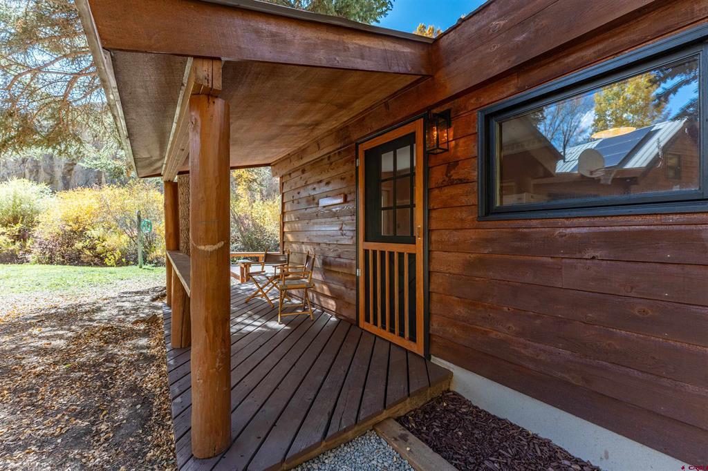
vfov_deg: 81.2
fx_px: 275
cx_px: 354
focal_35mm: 14
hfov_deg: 104.3
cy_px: 236
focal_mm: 14
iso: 200
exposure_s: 1/1250
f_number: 4
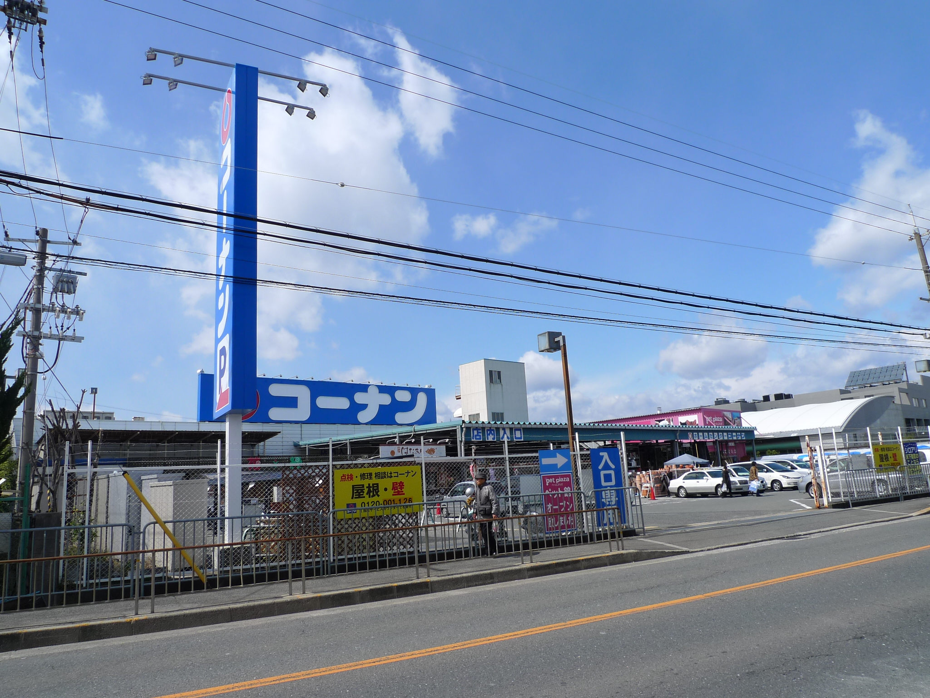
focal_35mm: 24
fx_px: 645
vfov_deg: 56.8
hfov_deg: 71.6
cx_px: 465
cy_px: 349
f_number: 4
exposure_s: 1/800
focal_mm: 5.1
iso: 80
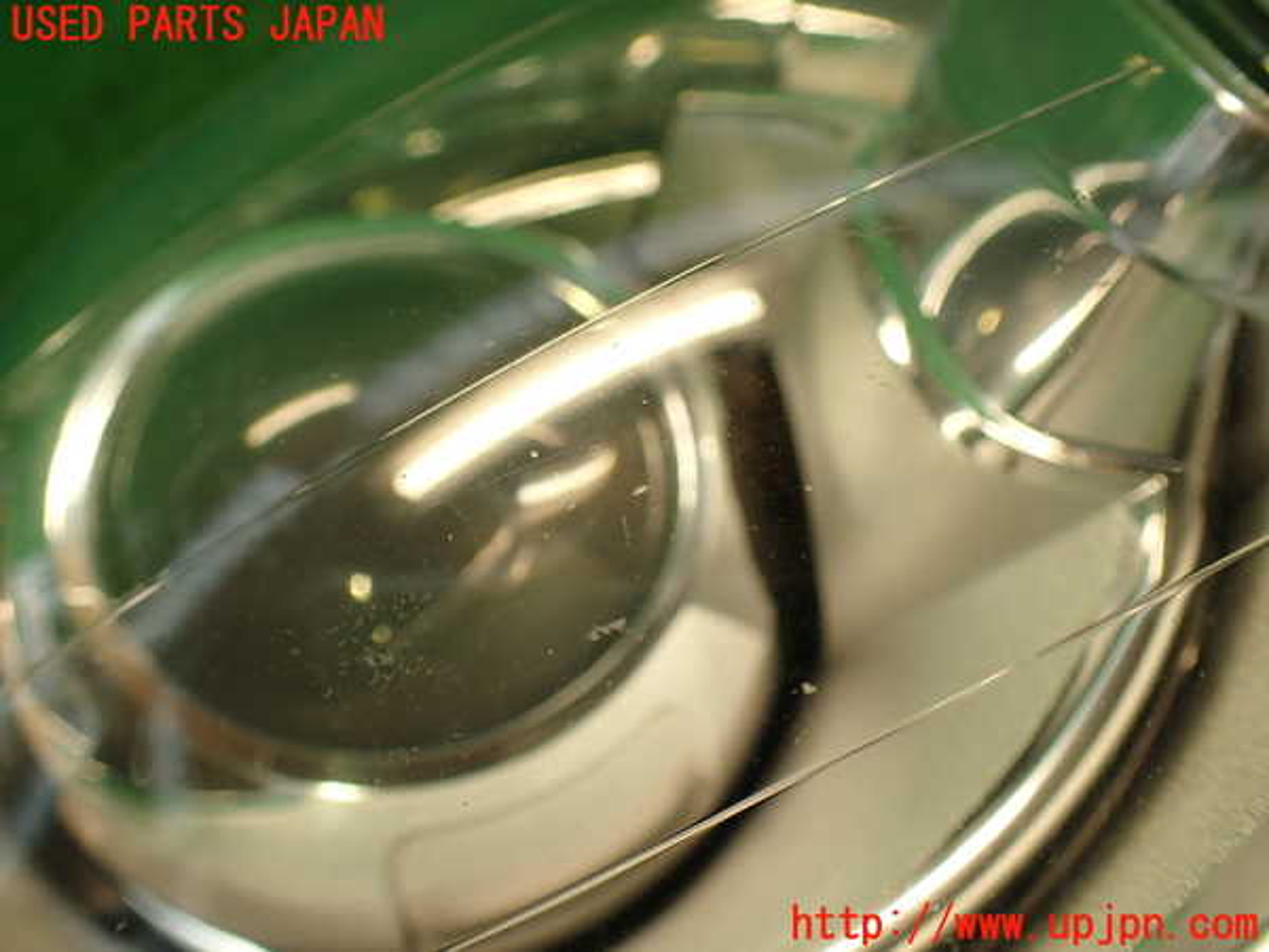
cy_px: 476
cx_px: 634
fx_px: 1100
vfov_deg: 46.8
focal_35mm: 30
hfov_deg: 60.0
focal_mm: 5.4
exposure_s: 1/60
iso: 160
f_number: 2.3
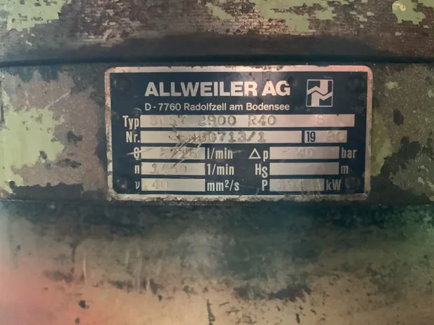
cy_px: 162
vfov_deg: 48.2
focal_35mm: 29
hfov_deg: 61.7
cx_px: 217
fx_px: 364
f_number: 1.8
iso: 640
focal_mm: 3
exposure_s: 1/23
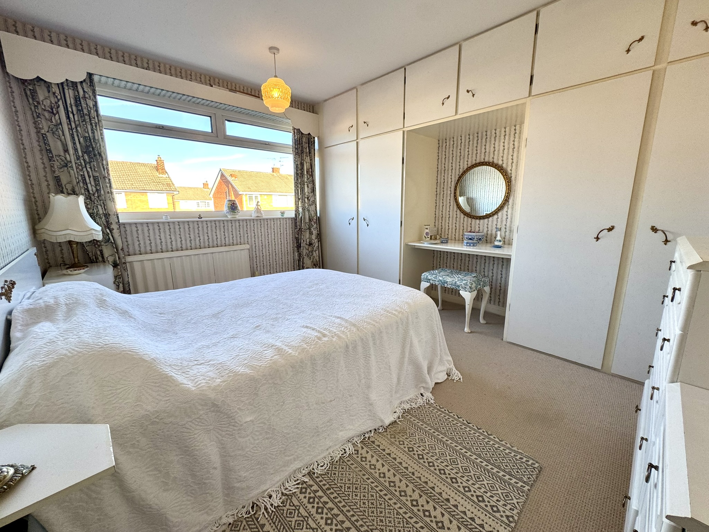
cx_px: 354
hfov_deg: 102.1
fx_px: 287
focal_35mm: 14
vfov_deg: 85.7
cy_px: 266
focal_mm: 2.22
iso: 64
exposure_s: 1/99
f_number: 2.2
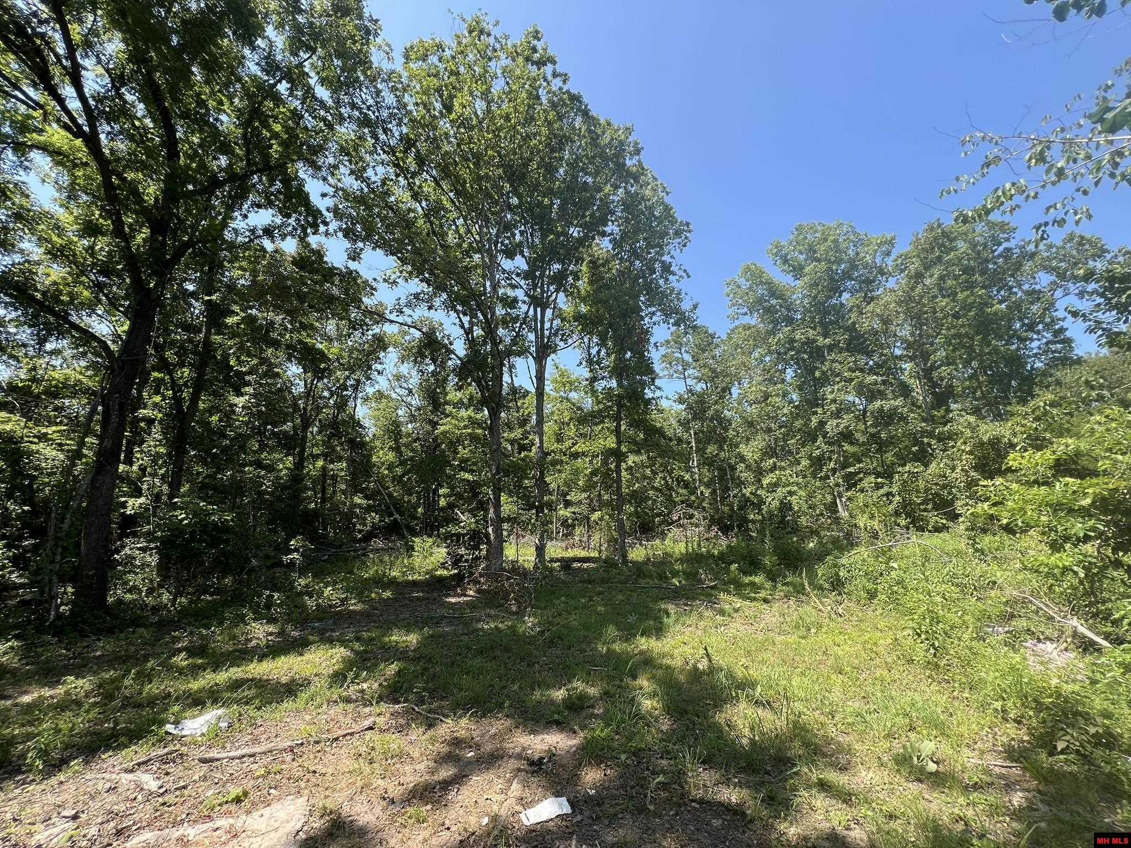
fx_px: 425
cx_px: 566
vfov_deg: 89.9
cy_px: 424
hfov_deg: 106.2
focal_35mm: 13
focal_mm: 1.57
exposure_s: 1/419
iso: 32
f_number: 1.8
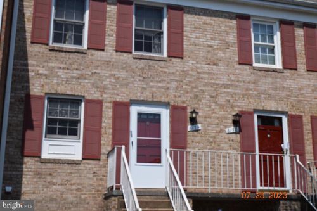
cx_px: 158
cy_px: 106
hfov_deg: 38.9
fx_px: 449
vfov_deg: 26.5
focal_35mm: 51
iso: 200
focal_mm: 34
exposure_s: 1/500
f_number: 11
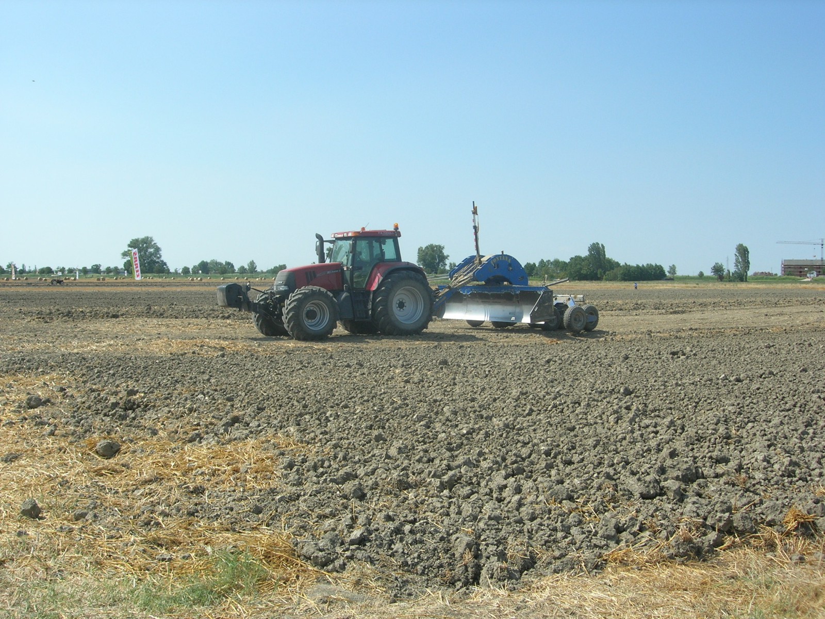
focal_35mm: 38
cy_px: 310
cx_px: 412
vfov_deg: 37.7
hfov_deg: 49.0
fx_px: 906
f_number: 4.8
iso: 64
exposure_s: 1/514
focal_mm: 7.8
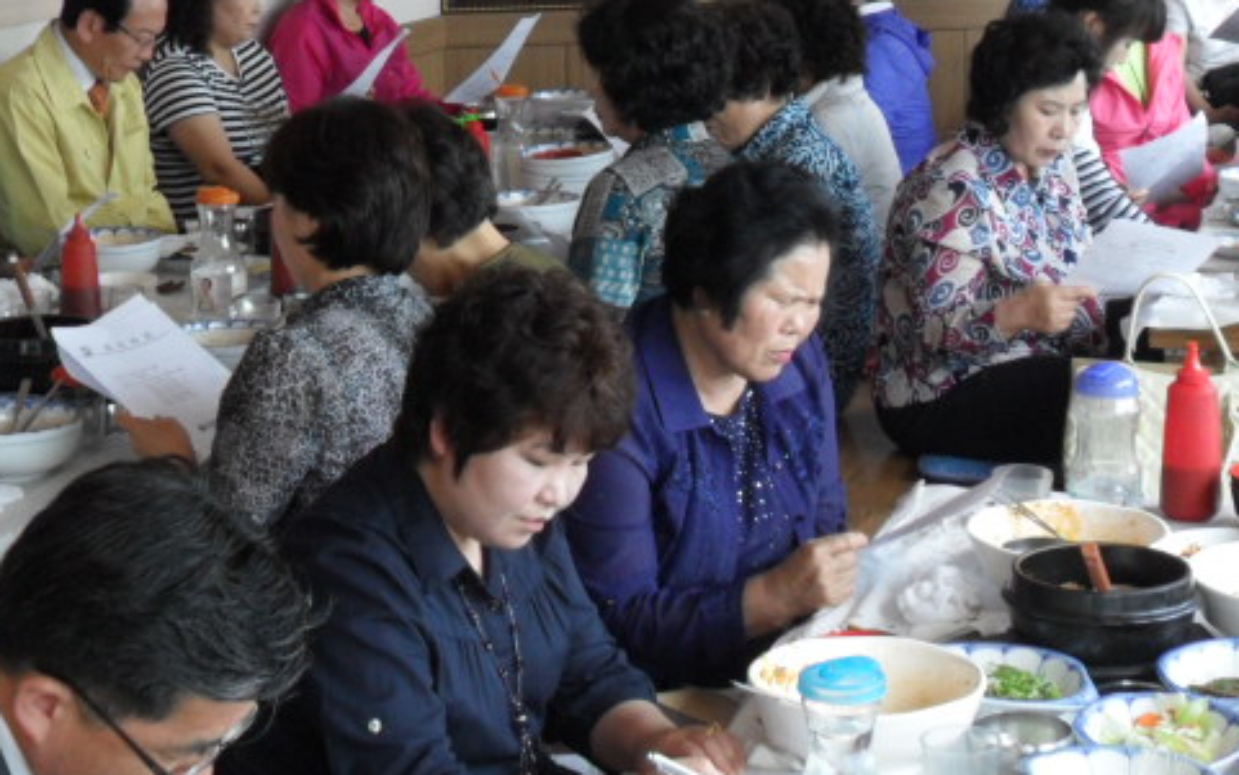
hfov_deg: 26.1
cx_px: 603
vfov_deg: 16.0
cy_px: -106
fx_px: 2669
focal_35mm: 79
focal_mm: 6.2
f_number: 2.8
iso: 100
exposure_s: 1/90
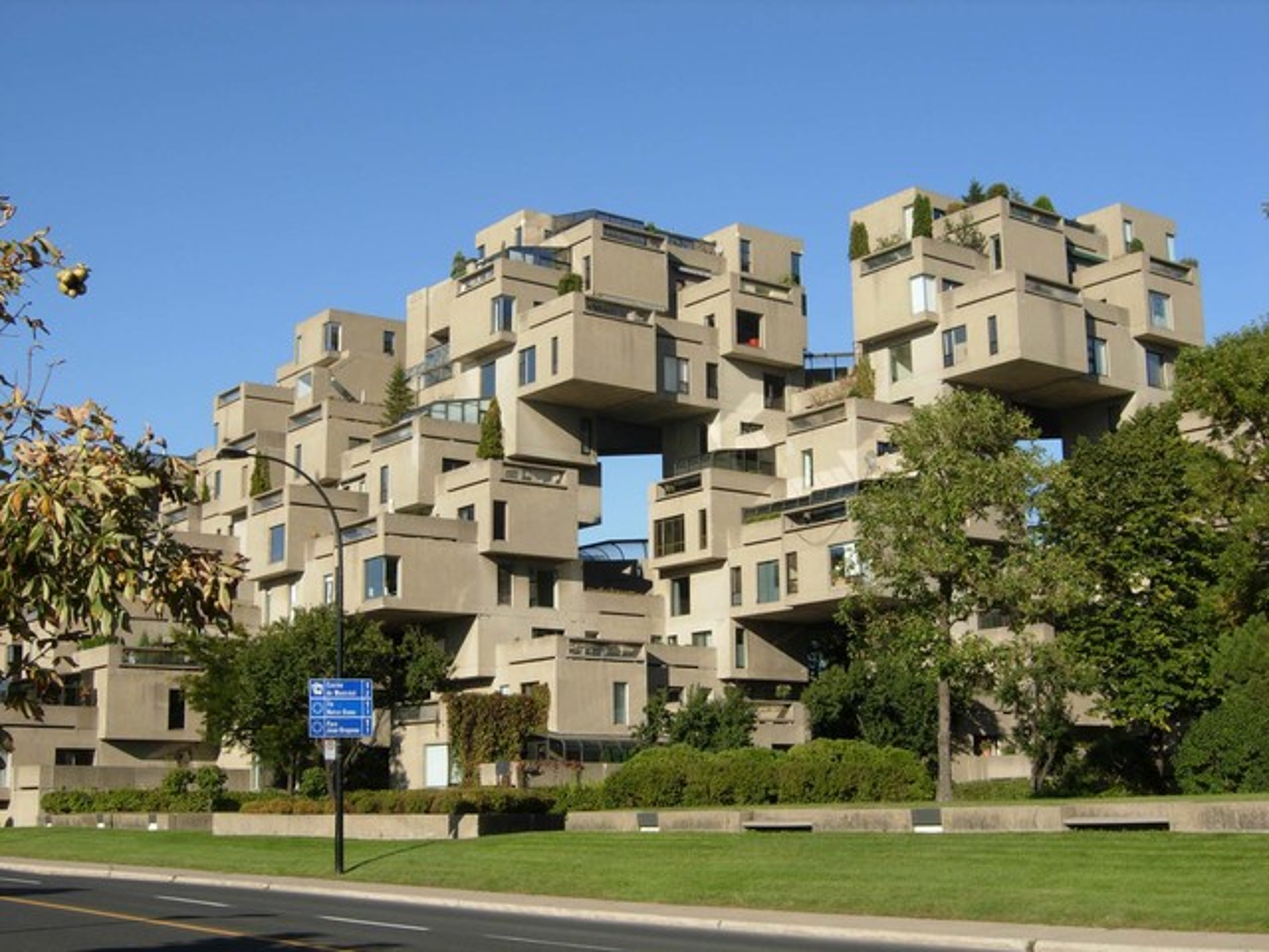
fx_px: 1760
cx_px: 634
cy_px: 476
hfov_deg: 39.7
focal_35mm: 48
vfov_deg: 30.3
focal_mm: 10.1
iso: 50
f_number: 6.1
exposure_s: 1/256
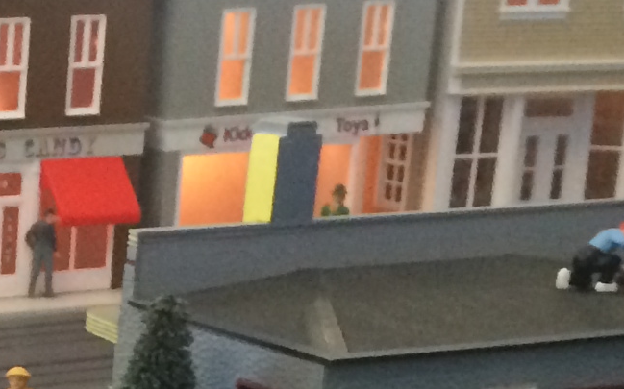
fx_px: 2720
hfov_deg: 12.4
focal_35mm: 160
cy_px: 667
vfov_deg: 8.0
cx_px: -337
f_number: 2.2
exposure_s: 1/30
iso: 250
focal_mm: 4.12
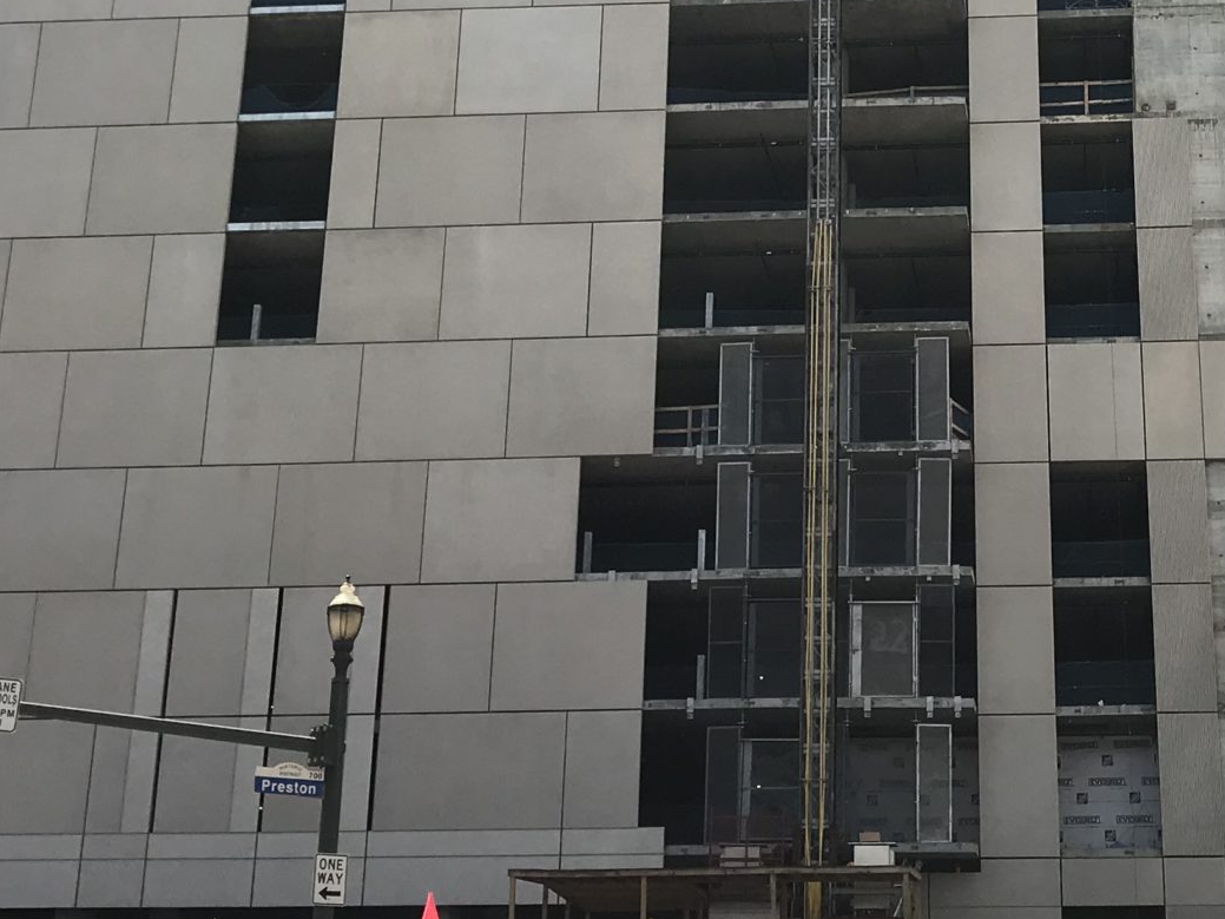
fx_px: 2442
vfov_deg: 21.0
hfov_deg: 27.8
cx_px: 903
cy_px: 162
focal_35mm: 69
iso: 20
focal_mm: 3.99
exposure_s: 1/2336
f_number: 1.8
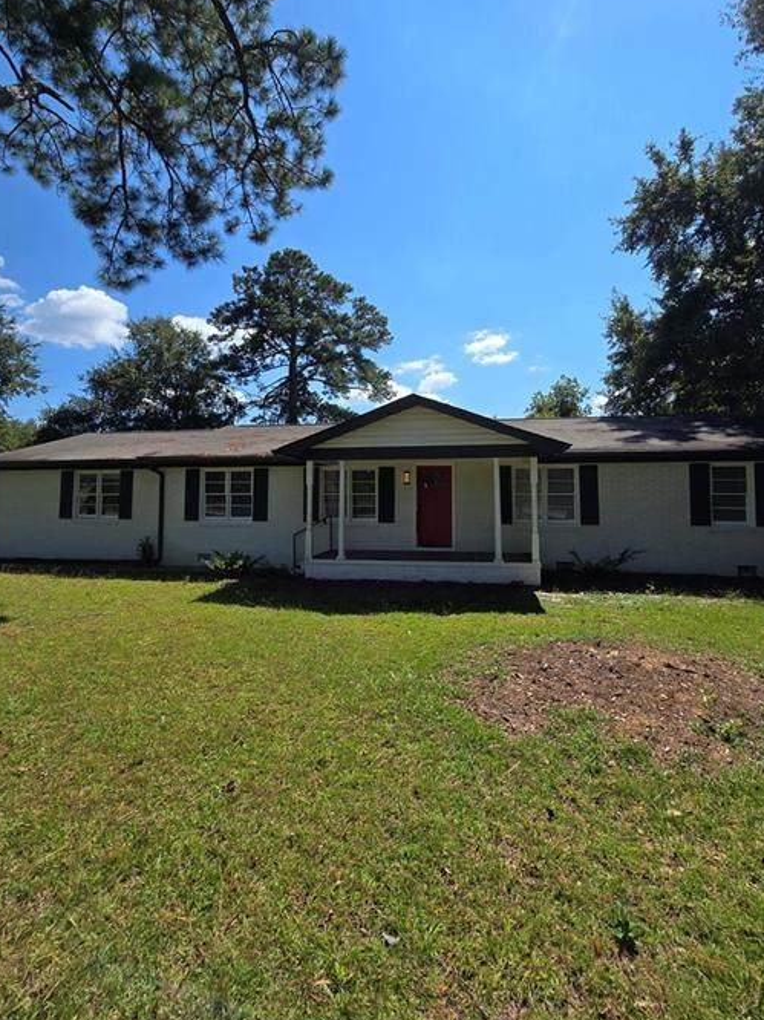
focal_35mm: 15
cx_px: 401
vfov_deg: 97.9
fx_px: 442
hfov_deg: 81.6
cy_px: 466
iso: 50
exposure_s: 1/2565
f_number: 2.2
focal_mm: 2.2
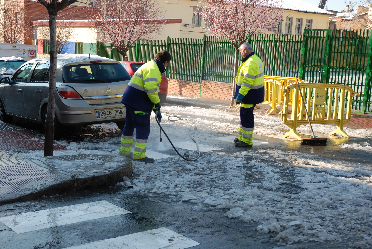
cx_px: 186
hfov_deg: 37.8
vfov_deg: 25.8
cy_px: 124
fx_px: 543
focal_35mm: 52
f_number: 6.3
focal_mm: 35
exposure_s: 1/160
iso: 100
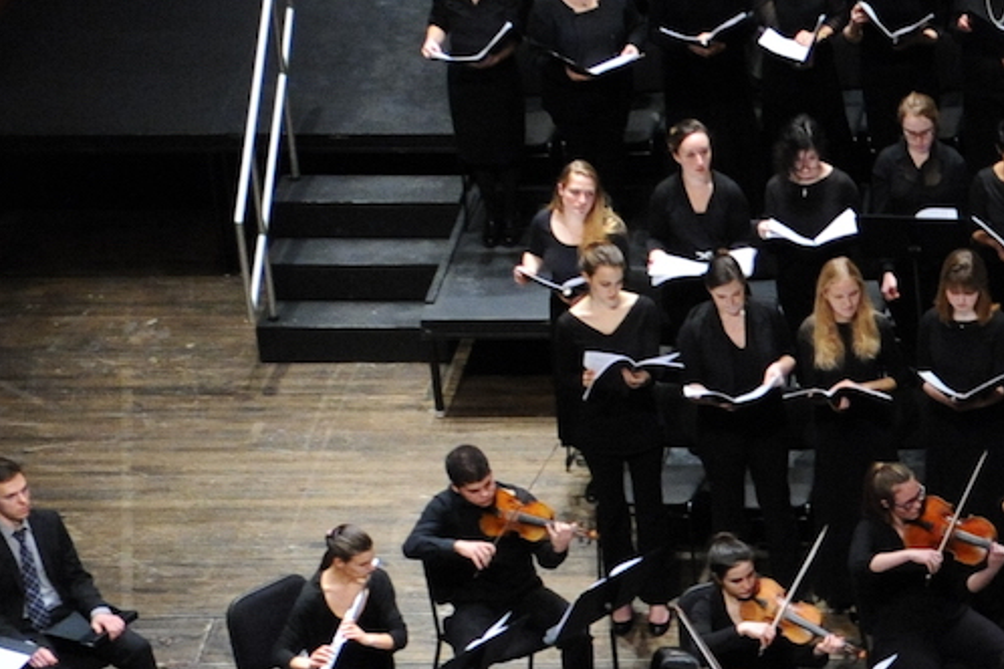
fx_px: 5717
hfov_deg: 9.7
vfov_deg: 6.7
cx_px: 1514
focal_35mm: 205
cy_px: 663
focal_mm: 48
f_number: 3.5
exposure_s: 1/200
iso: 2500
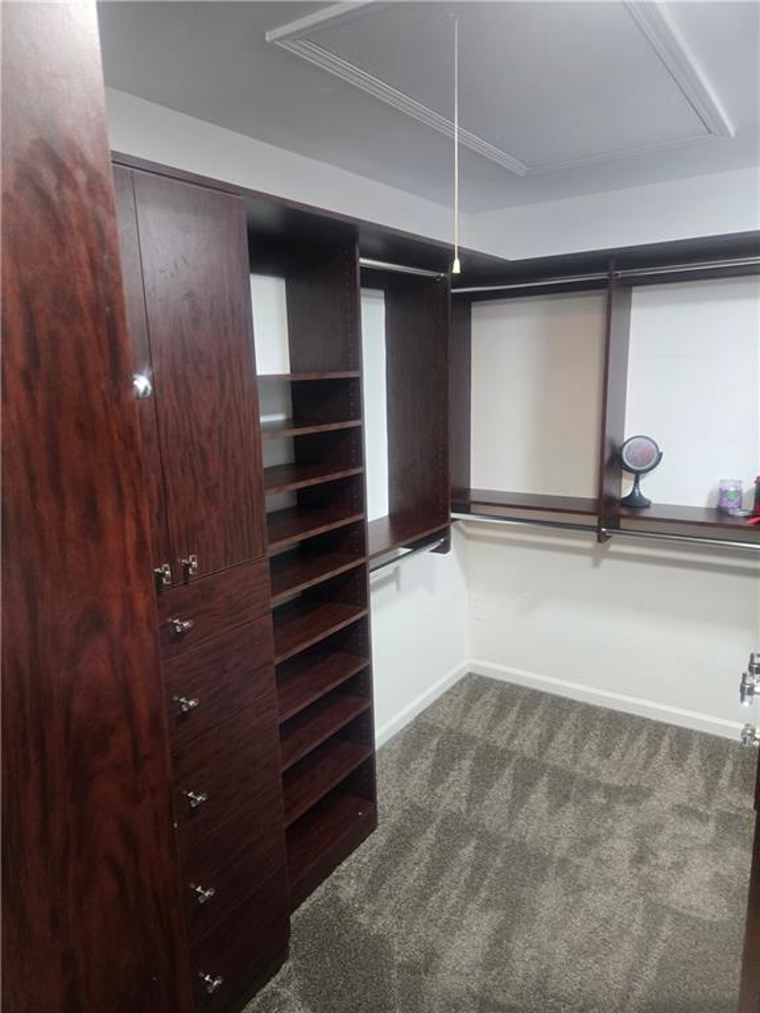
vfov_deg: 73.9
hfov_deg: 58.9
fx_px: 673
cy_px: 506
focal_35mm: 23
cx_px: 380
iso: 640
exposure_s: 1/60
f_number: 1.8
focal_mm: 5.4
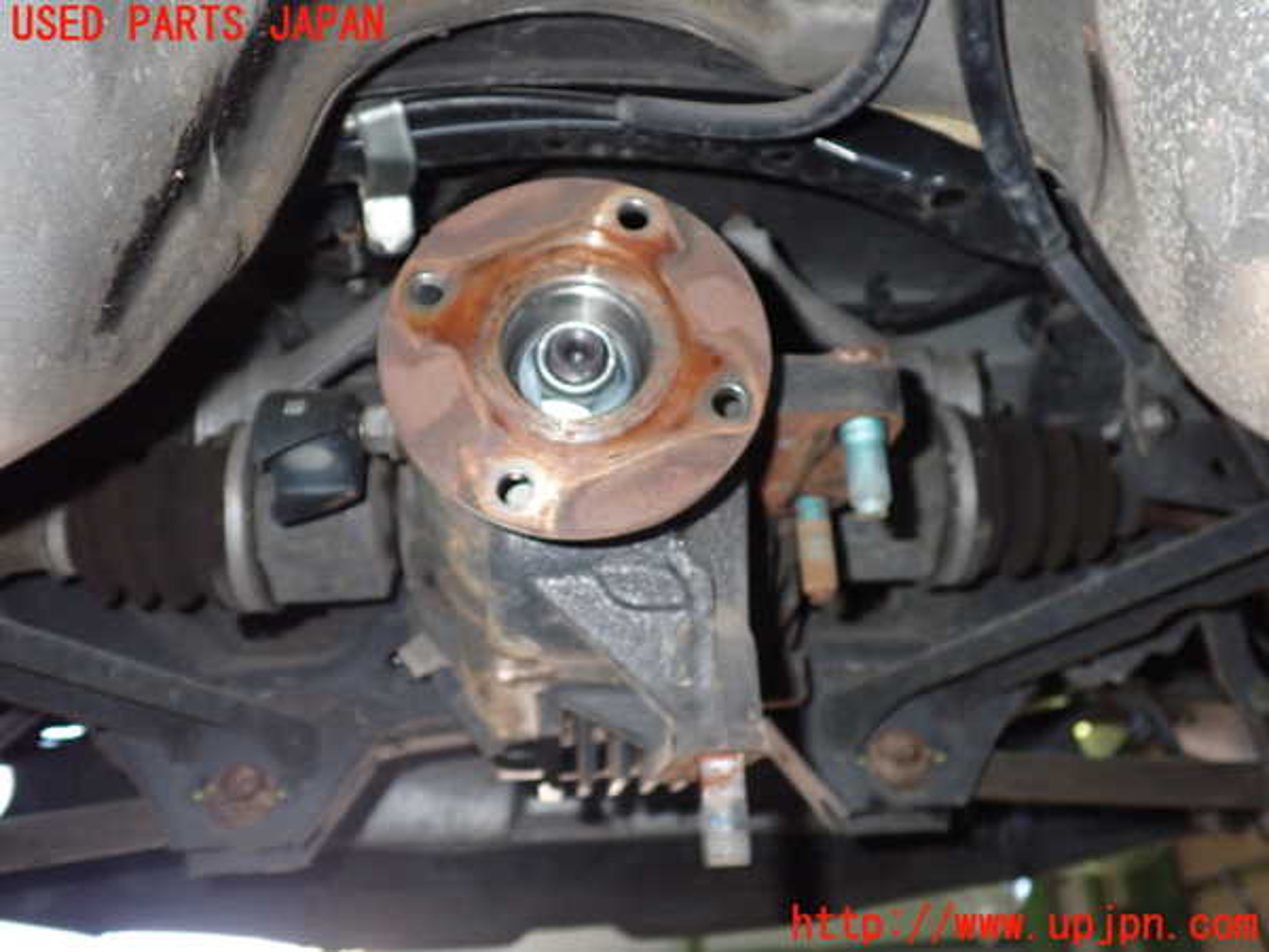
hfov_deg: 60.0
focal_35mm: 30
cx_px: 634
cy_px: 476
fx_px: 1100
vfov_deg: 46.8
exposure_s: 1/30
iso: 640
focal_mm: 5.4
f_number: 6.3
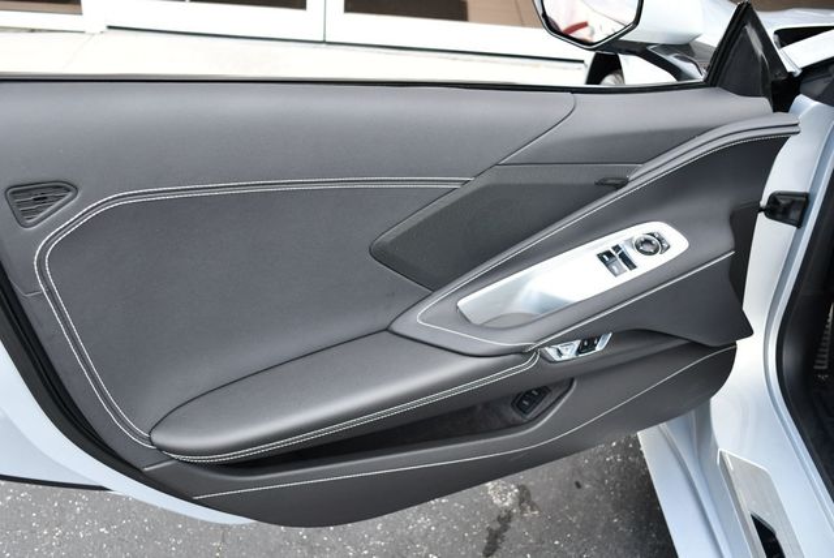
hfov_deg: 53.1
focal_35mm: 36
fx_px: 835
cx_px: 417
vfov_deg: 36.9
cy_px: 279
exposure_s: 1/250
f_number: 3.5
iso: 450
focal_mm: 18
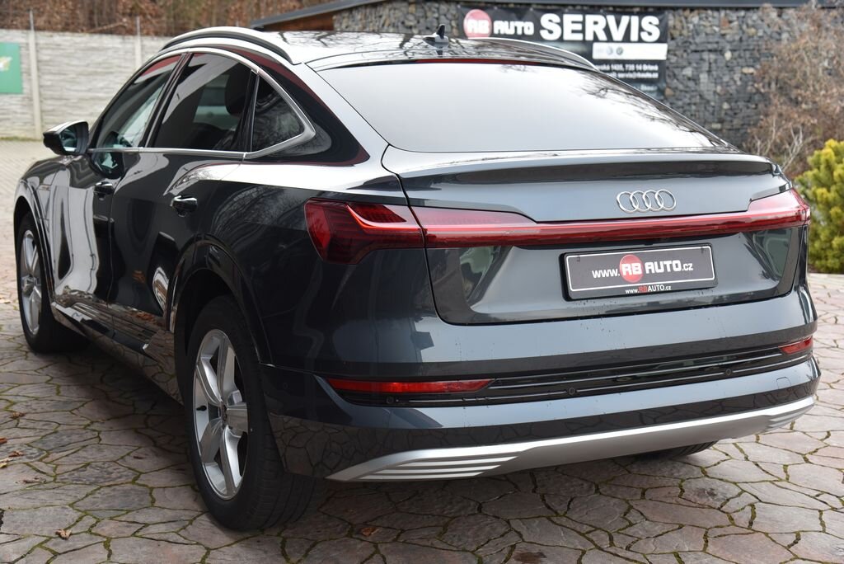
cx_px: 422
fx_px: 1173
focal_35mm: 50
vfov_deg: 27.0
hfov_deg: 39.6
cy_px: 282
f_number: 5
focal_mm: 50
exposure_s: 1/100
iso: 500
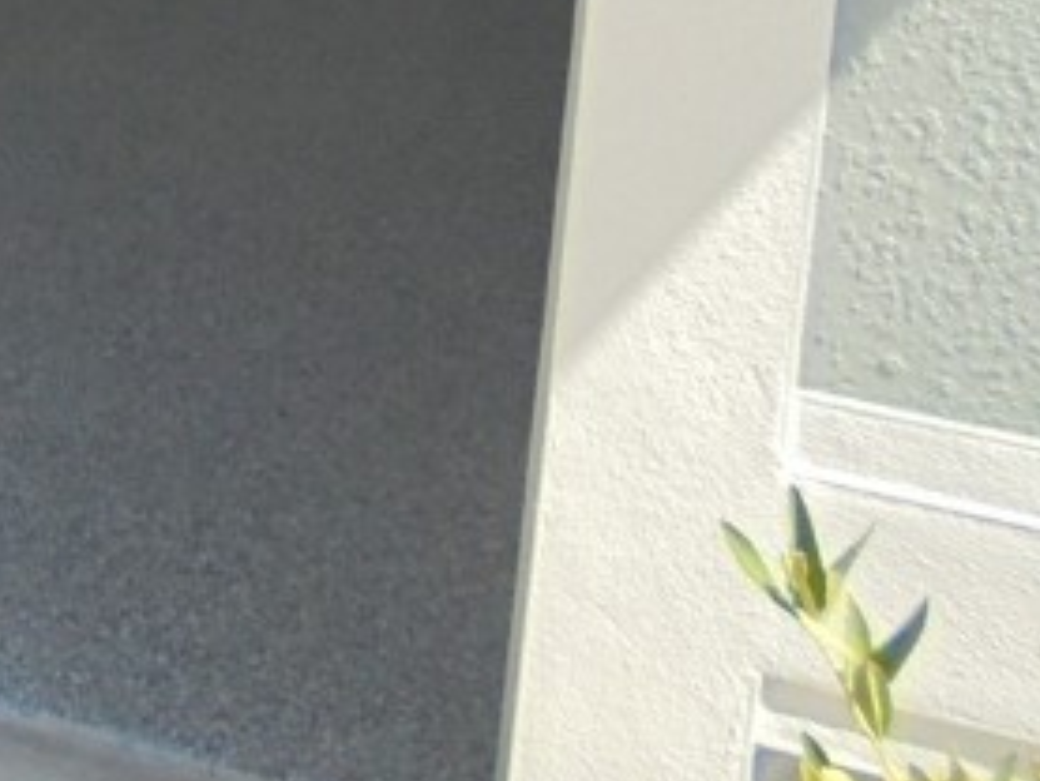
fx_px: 2885
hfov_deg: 16.8
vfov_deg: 14.2
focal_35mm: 96
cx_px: -845
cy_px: -454
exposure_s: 1/400
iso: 100
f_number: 3.5
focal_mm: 4.6
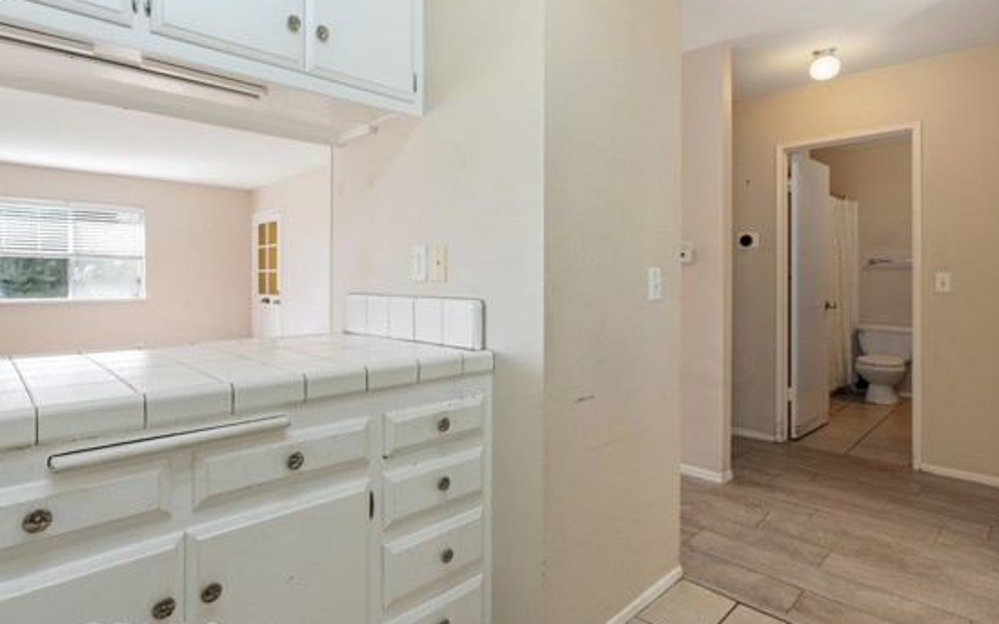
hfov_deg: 88.0
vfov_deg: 62.0
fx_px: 517
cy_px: 277
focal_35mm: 19
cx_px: 495
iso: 320
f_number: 9
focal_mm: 16
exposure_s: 1/5
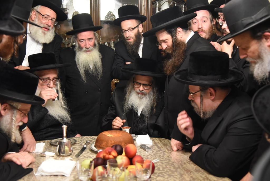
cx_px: 135
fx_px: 390
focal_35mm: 52
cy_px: 90
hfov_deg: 38.2
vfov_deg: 26.0
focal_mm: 52
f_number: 4
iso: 4000
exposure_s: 1/60
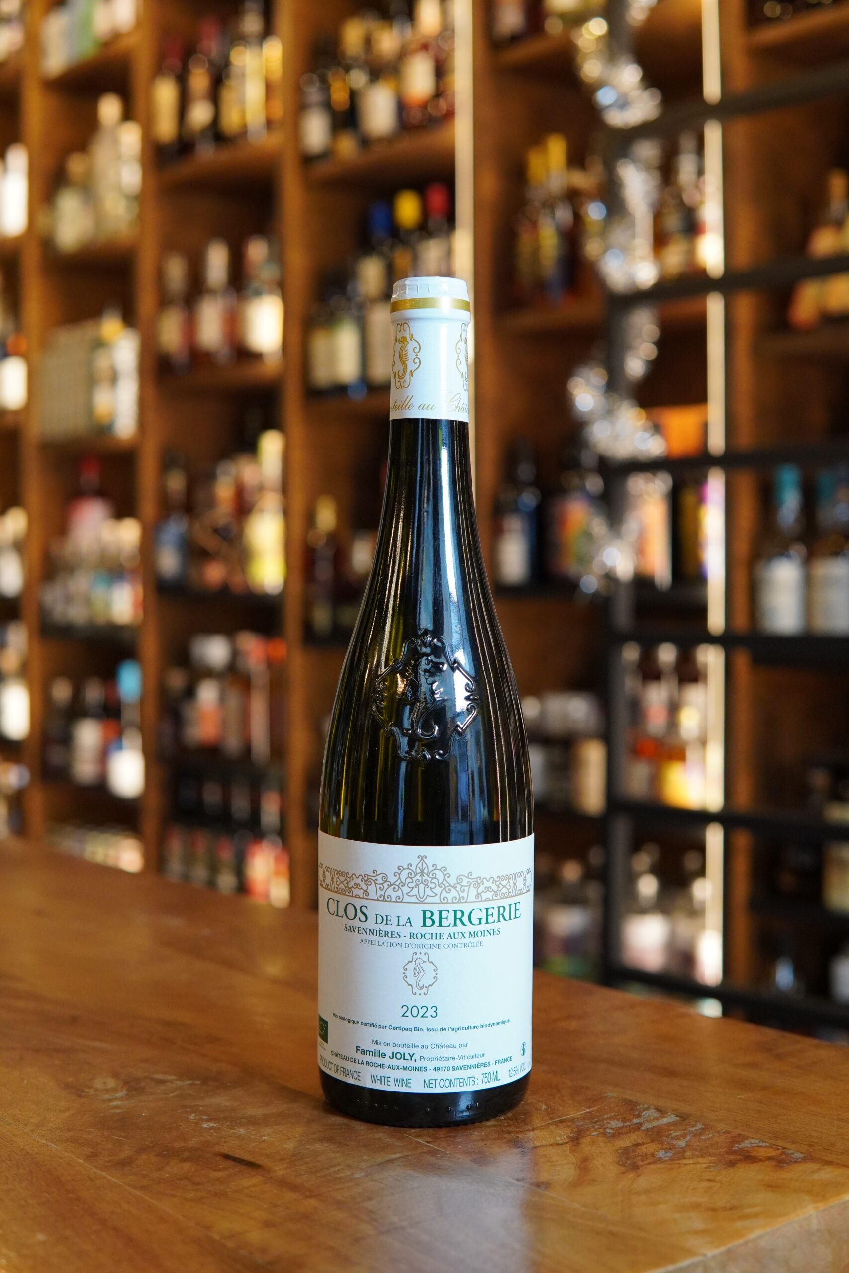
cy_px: 636
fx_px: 1592
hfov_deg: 29.9
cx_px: 424
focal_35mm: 45
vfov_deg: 43.6
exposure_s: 1/160
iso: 1600
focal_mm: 30
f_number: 3.2
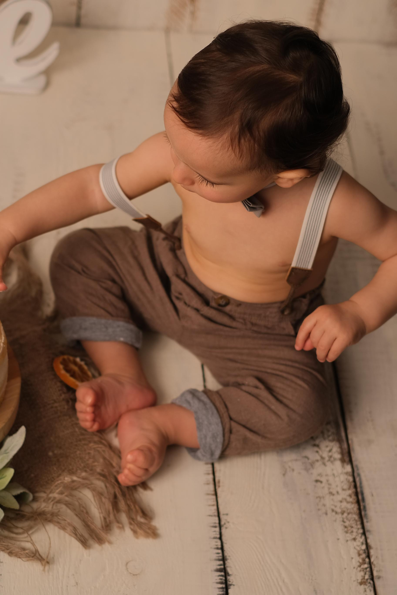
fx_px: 877
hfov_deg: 25.5
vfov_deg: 37.5
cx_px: 198
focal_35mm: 53
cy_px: 298
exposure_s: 1/160
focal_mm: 35
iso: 100
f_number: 2
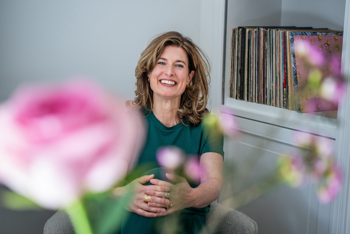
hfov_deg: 38.2
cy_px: 117
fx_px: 506
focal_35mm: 52
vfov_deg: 26.0
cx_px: 175
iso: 160
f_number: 2.2
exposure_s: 1/250
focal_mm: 35
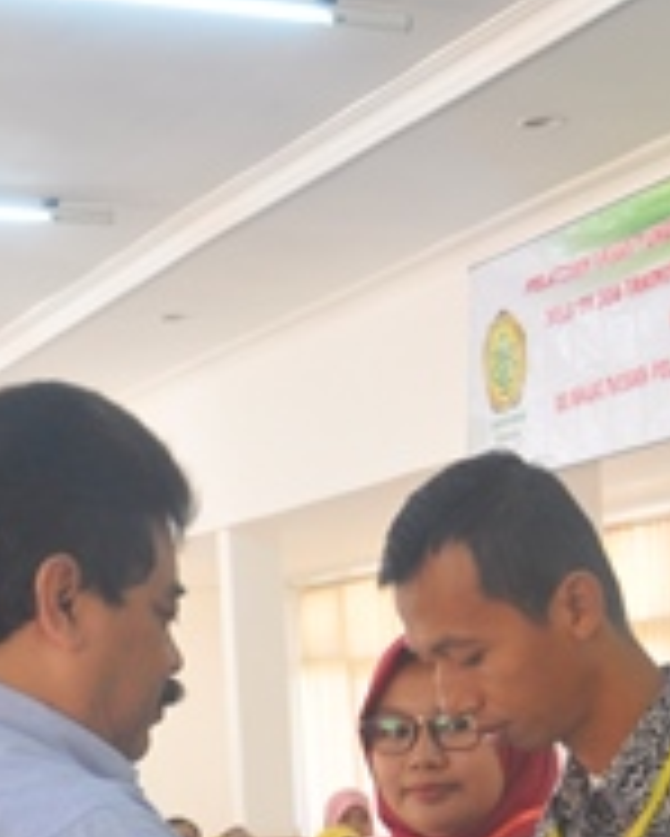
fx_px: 2466
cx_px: 823
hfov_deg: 14.9
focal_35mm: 100
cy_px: 875
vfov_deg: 18.6
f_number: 4
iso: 400
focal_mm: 21
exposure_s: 1/15
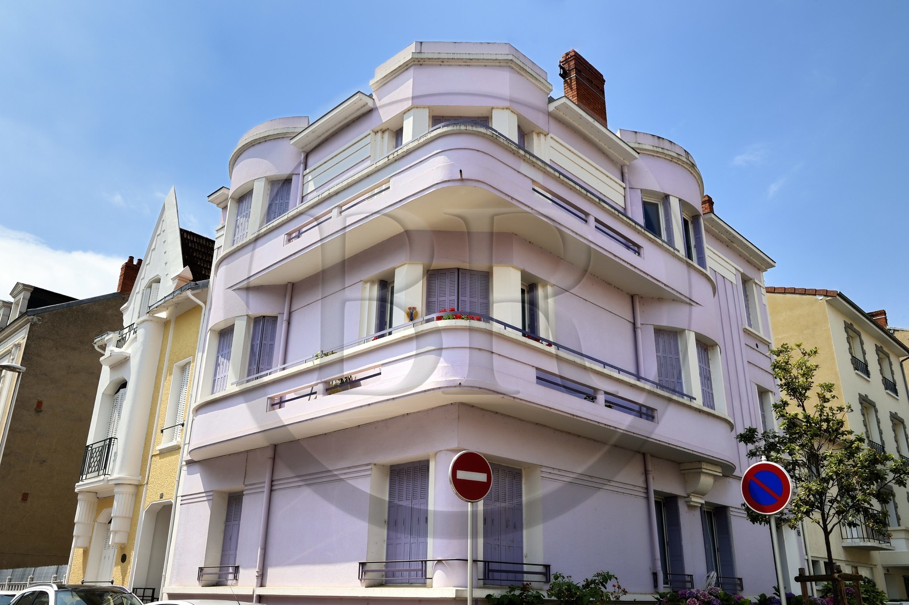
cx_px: 454
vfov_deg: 43.5
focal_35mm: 30
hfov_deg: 62.0
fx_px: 757
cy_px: 302
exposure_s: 1/125
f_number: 16
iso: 200
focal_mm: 30
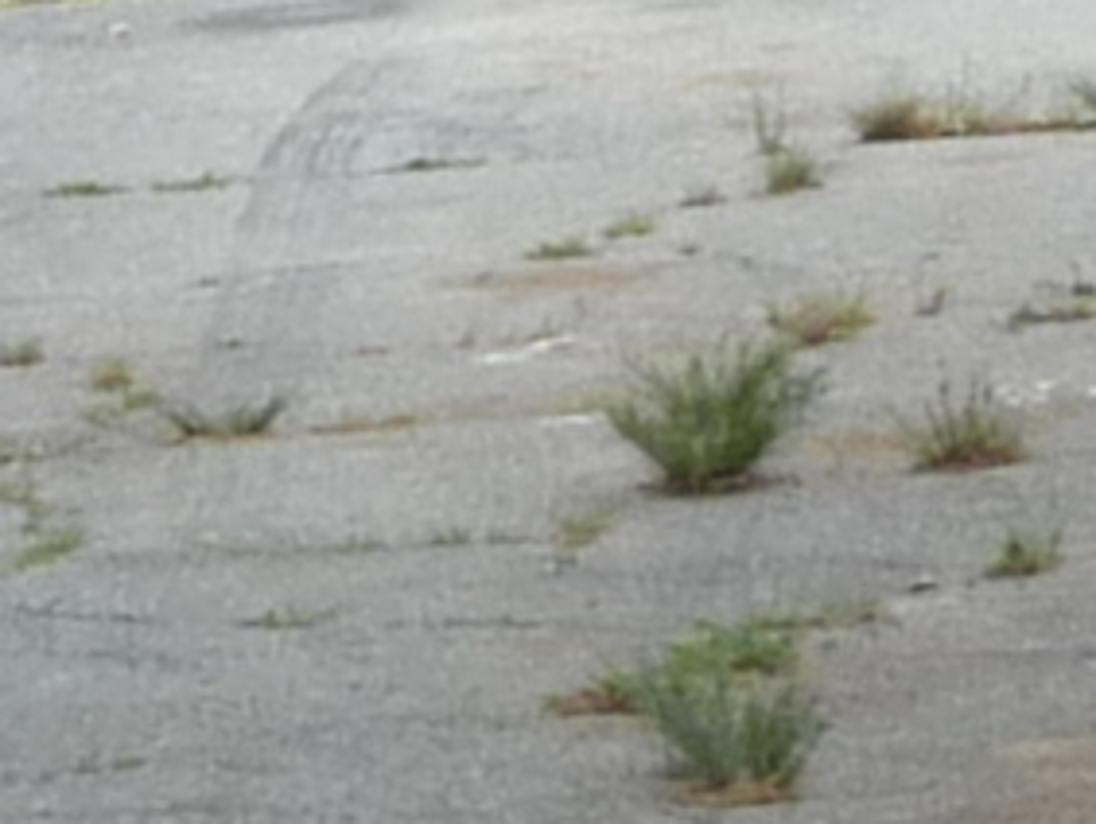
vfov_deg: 5.1
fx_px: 9190
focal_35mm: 290
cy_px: -587
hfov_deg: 6.8
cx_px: 462
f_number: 3.3
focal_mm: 4.7
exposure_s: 1/320
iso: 100
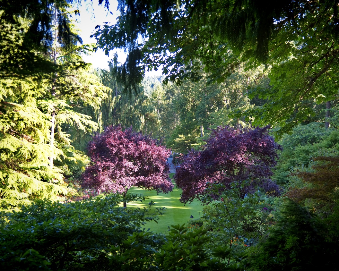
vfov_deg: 23.1
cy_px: 136
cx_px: 184
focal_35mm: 66
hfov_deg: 28.7
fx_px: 662
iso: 220
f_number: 4
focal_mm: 58
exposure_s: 1/125
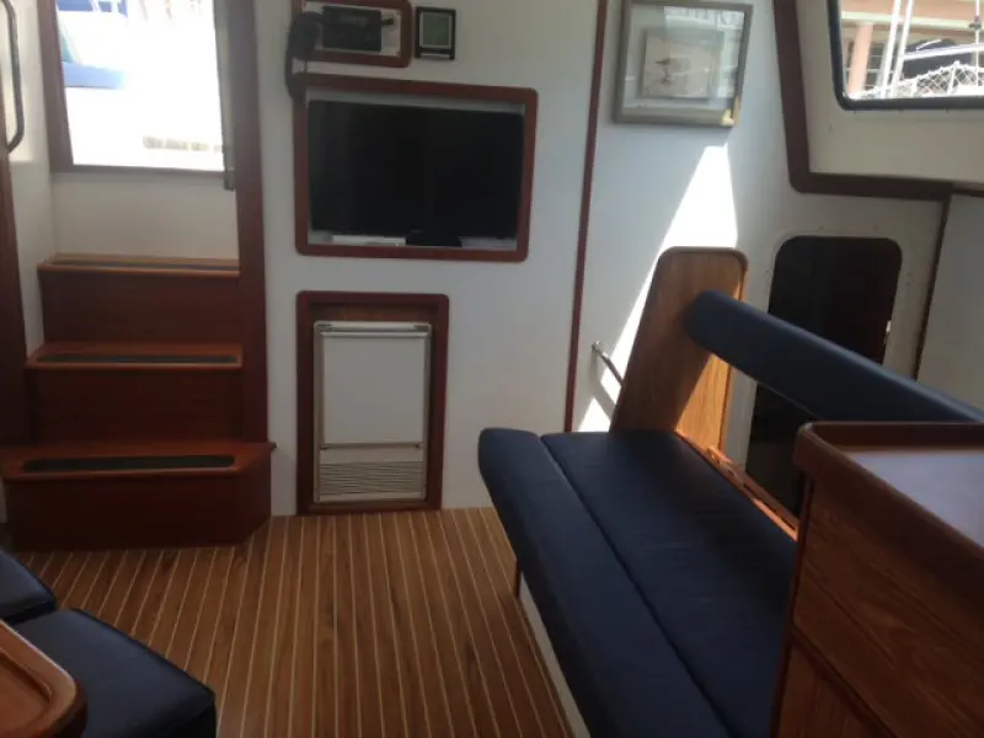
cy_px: 369
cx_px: 492
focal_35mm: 33
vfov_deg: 42.9
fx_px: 938
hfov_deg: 55.4
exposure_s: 1/120
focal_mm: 4.12
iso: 64
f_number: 2.4
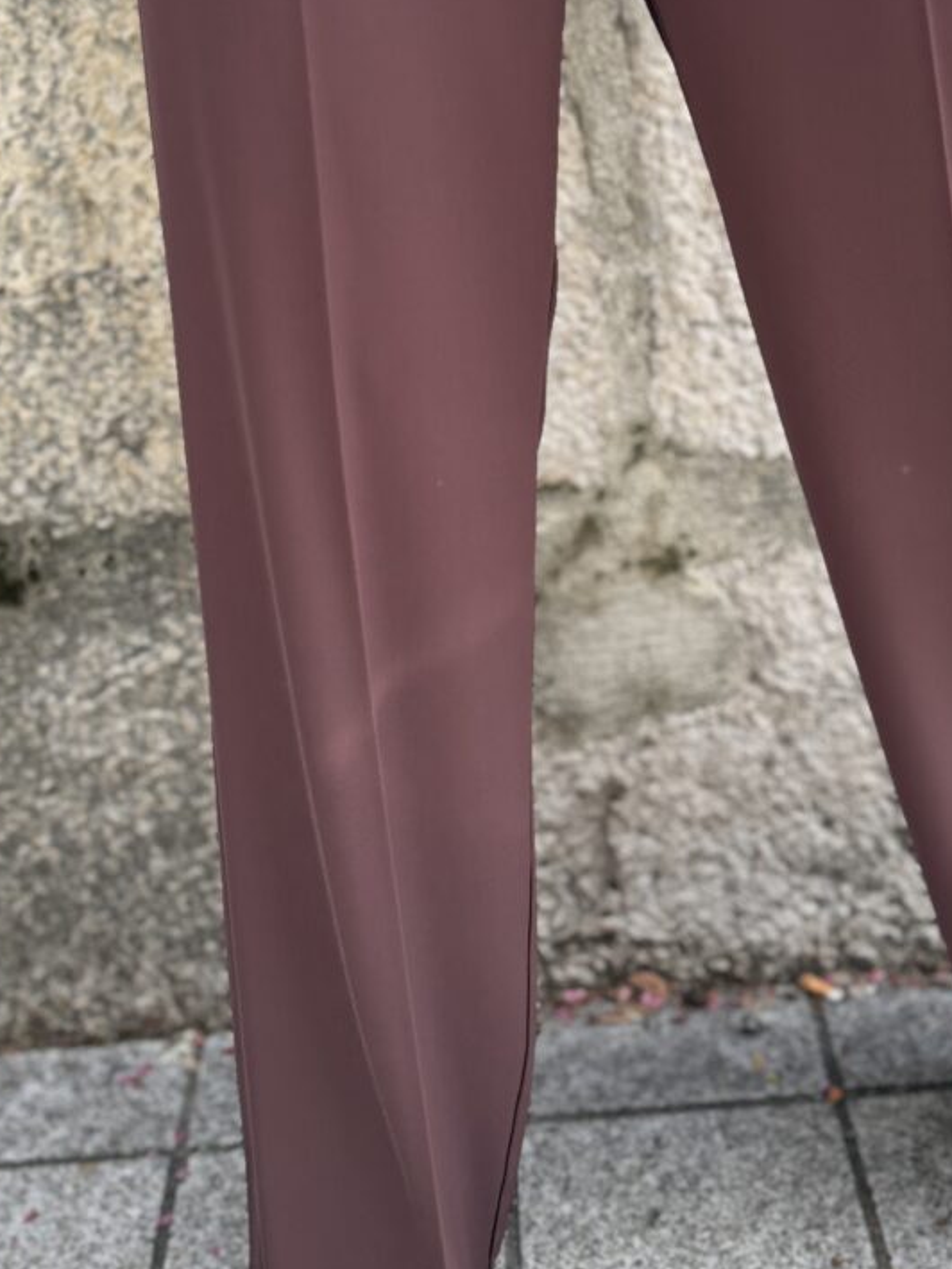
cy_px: 302
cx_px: 460
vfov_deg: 35.9
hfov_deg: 28.0
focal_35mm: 52
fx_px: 1906
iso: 100
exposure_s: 1/1211
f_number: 1.78
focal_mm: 6.76
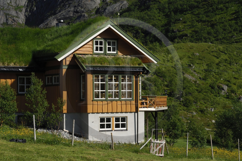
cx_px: 121
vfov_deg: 14.7
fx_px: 624
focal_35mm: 93
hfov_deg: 21.9
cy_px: 80
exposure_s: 1/160
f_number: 12
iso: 100
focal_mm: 62
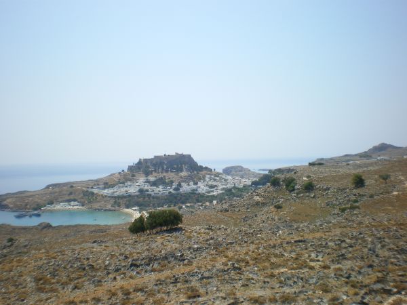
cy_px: 152
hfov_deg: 51.4
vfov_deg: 39.7
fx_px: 423
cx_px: 204
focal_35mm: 36
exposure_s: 1/500
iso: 50
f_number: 4.6
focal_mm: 6.3
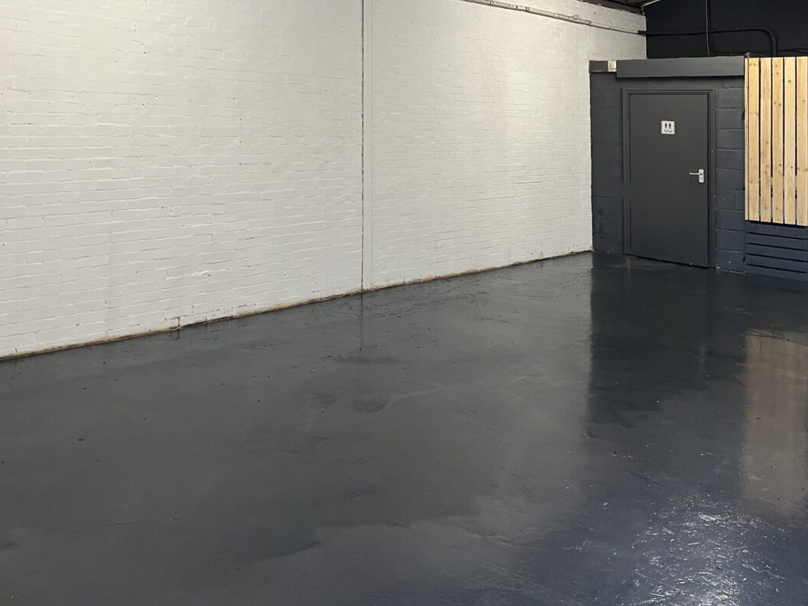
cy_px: 247
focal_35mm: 33
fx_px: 770
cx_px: 381
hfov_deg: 55.3
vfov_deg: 42.8
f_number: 1.6
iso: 100
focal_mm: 5.1
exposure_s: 1/50
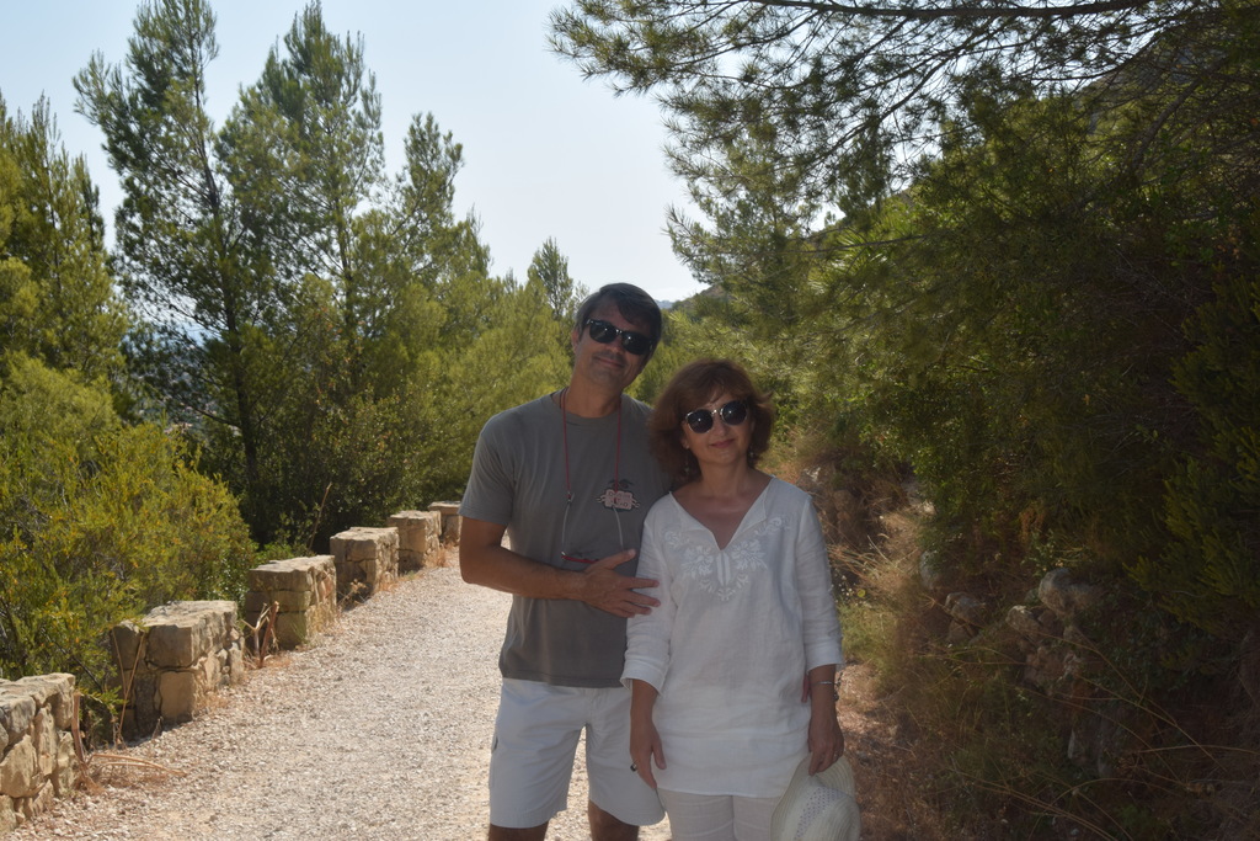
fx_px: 1470
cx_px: 630
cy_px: 420
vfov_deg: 31.9
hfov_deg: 46.4
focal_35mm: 42
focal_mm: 28
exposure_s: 1/200
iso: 100
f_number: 10
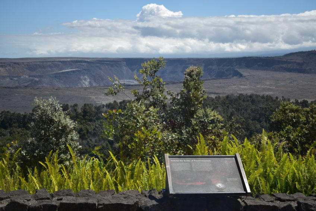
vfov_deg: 28.1
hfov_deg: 41.1
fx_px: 421
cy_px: 106
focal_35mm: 48
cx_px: 158
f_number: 4.5
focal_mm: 32
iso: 100
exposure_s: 1/800
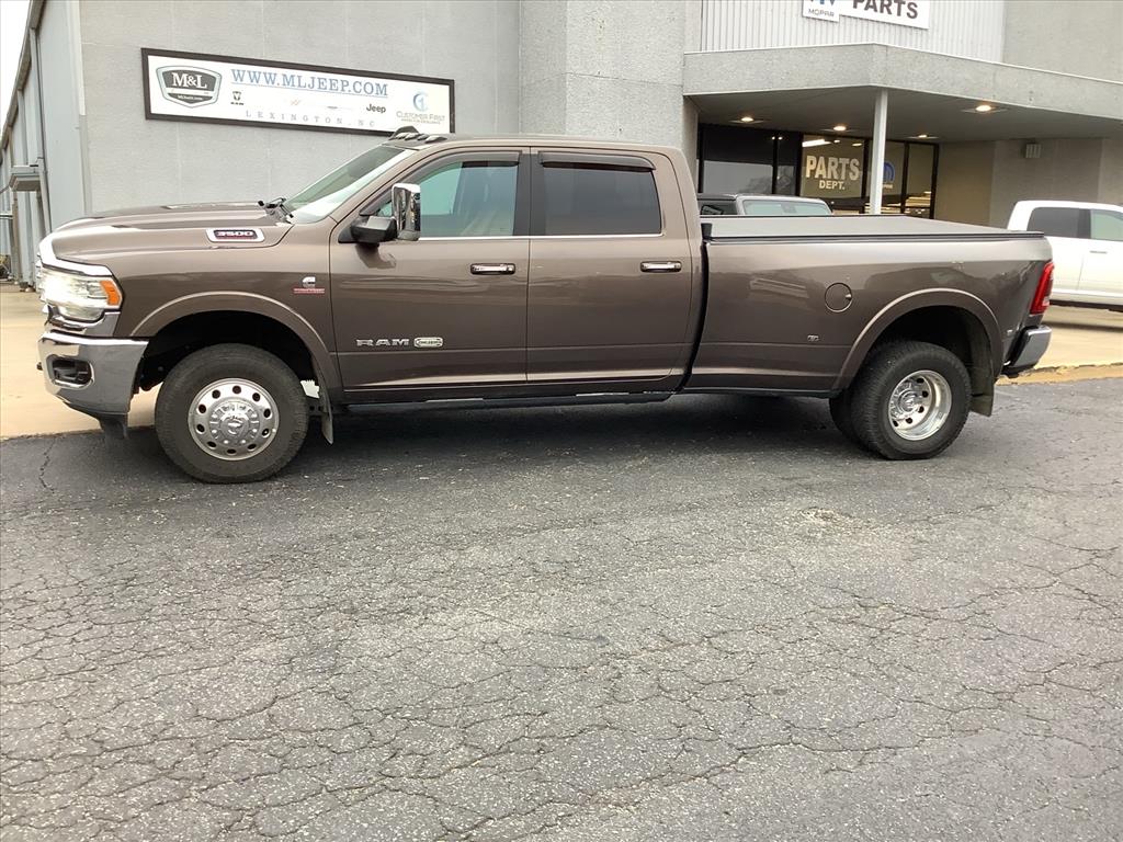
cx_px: 562
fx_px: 1006
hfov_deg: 58.4
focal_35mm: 31
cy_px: 421
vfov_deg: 45.4
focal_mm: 3.3
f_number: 2.4
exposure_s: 1/50
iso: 64
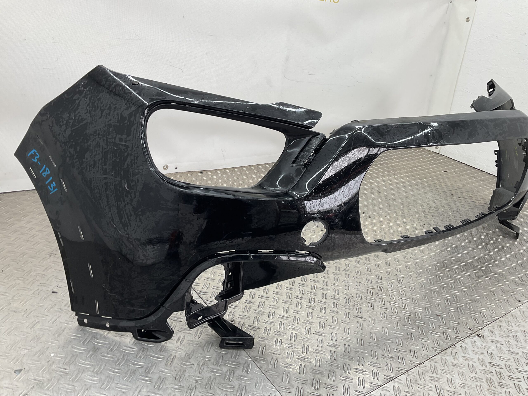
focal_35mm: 29
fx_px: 442
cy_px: 198
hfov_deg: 61.7
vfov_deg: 48.2
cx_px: 264
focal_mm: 3
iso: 25
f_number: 1.8
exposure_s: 1/120
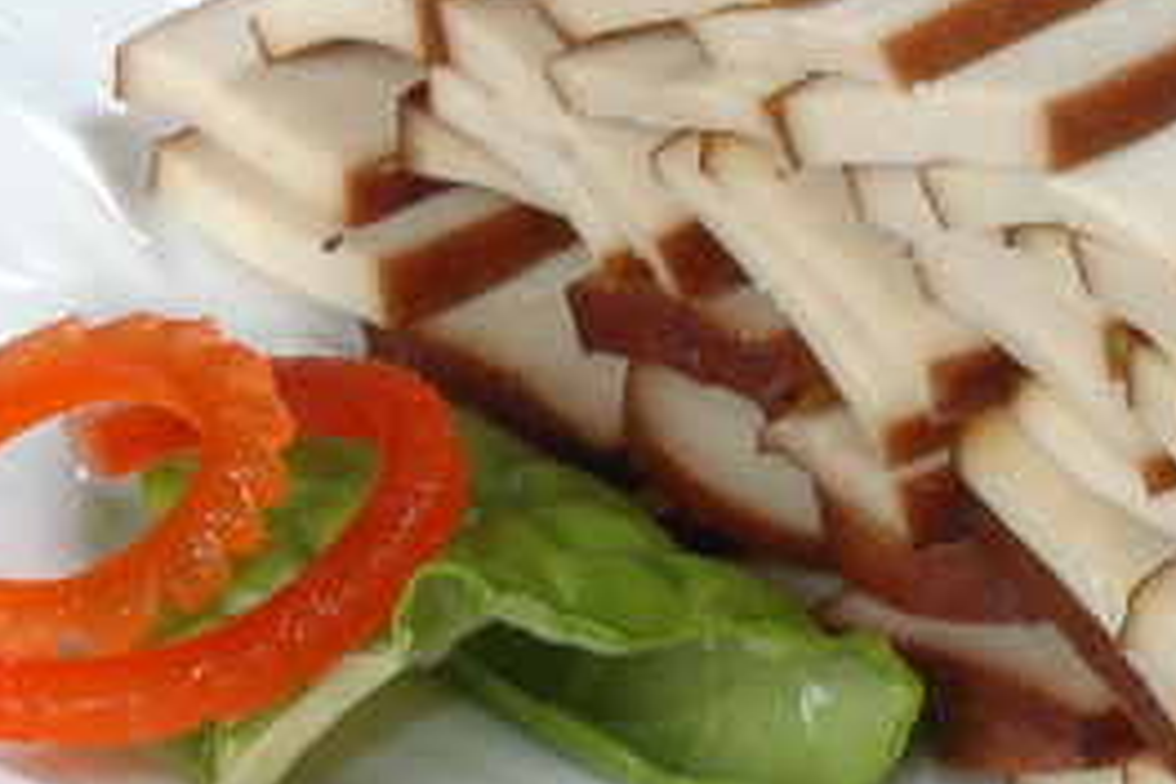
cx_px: 1555
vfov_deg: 3.9
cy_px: 528
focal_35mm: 349
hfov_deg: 5.9
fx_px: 11400
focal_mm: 60
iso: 200
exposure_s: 1/125
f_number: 22
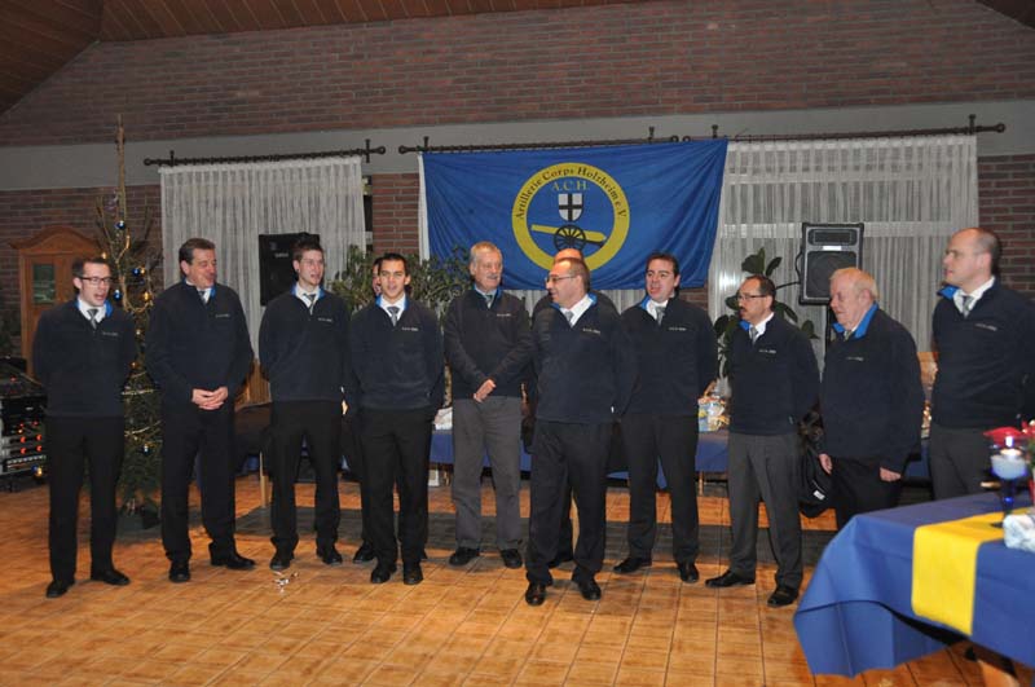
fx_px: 947
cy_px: 344
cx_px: 518
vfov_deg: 39.9
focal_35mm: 33
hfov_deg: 57.3
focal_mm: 22
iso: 1250
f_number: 4
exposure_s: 1/60
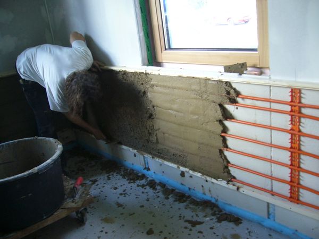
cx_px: 160
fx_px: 323
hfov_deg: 52.6
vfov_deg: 40.7
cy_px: 120
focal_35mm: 35
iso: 125
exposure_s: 1/15
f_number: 2.8
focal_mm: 5.8
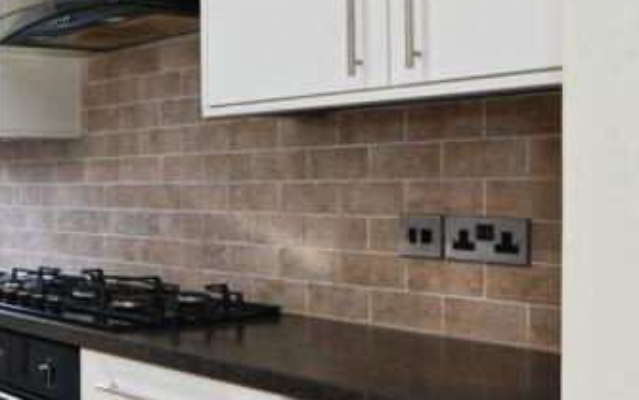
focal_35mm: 50
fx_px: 871
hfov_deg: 31.3
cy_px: 199
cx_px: -187
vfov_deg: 25.9
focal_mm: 16
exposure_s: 1/50
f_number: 9
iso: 280
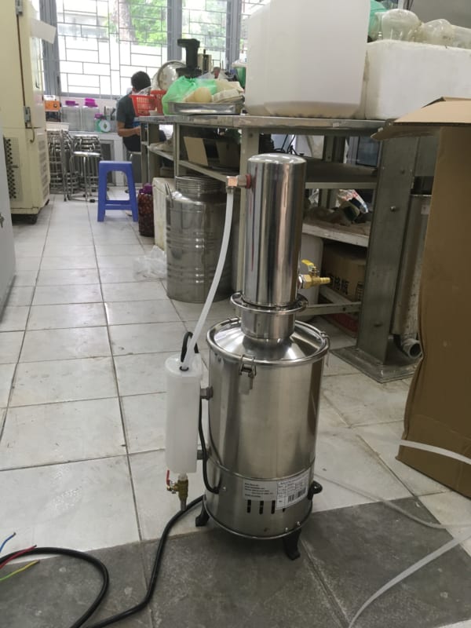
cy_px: 314
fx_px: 526
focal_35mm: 29
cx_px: 236
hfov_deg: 48.2
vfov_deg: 61.7
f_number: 2.2
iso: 50
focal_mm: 4.15
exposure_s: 1/33
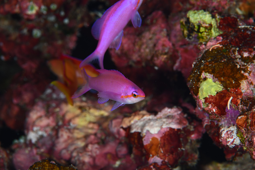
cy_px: 85
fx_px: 744
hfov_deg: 19.5
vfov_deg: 13.0
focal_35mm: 105
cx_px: 128
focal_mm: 105
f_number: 13
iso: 100
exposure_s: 1/250
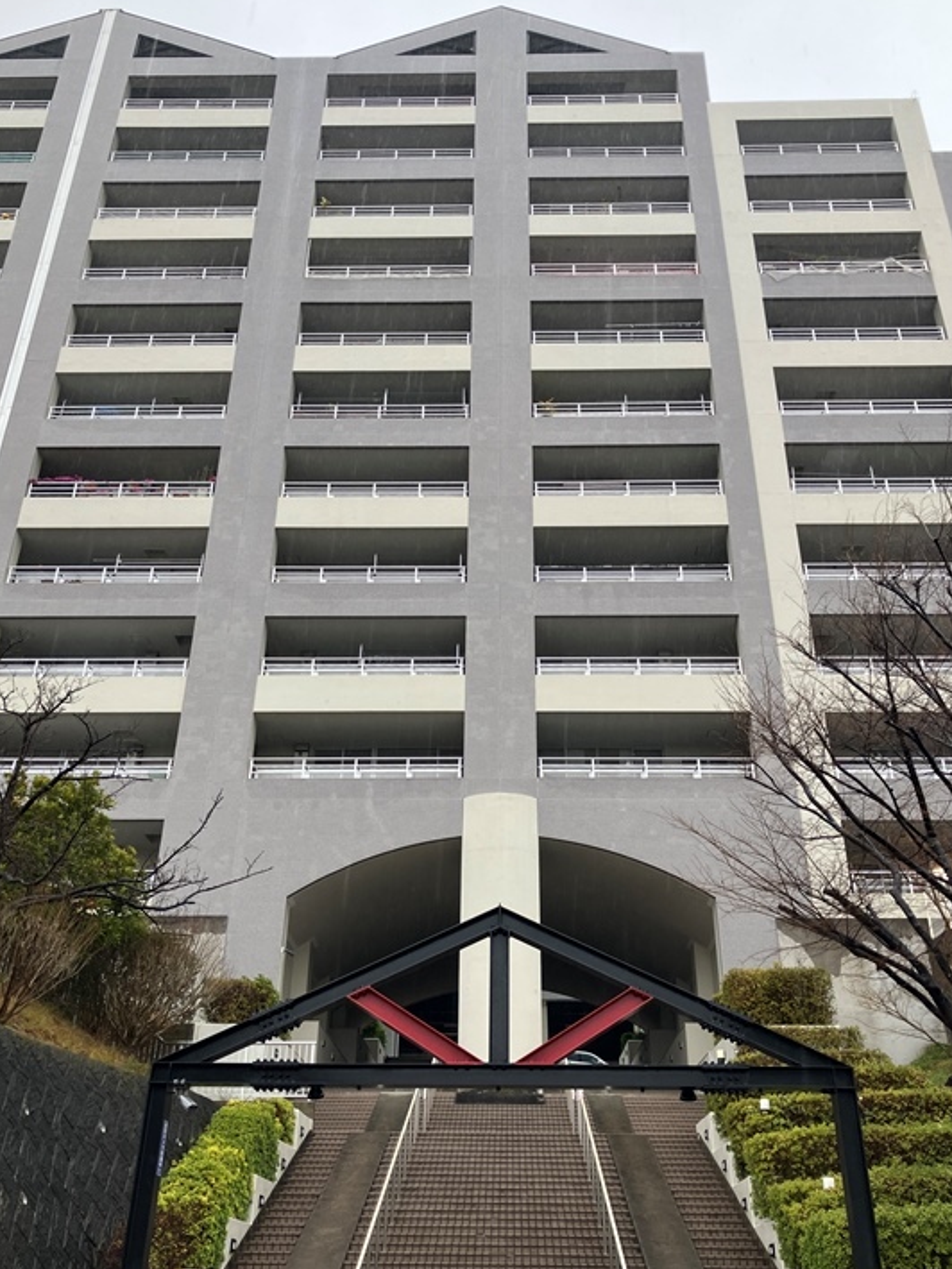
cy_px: 660
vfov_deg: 59.9
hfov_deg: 46.8
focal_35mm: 30
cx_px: 467
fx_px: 1100
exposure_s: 1/121
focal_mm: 3.99
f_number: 1.8
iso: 50
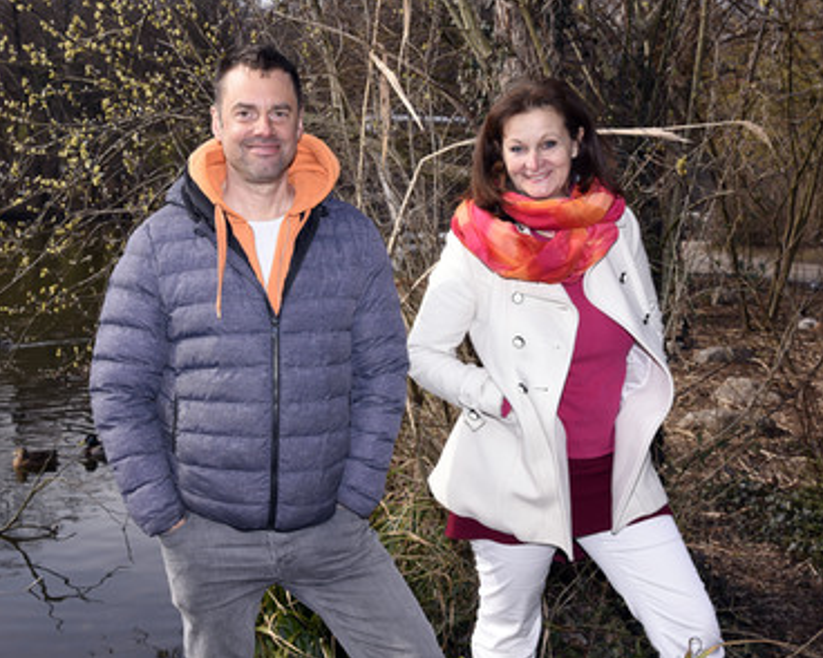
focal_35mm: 46
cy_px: 327
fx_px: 1120
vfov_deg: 32.7
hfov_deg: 40.2
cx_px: 337
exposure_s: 1/160
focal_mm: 40
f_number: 9
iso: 160
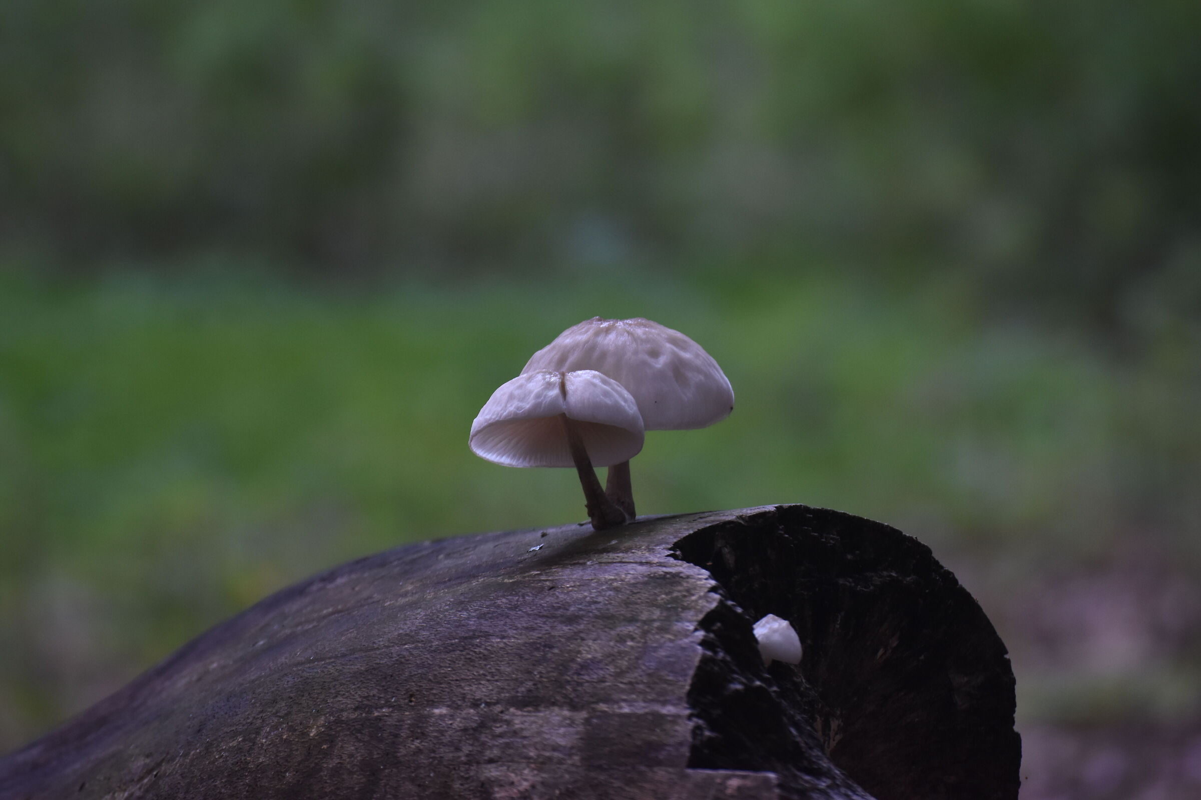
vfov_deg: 5.2
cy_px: 400
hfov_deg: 7.8
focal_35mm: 262
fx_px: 8757
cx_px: 600
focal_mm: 175
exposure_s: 1/80
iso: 800
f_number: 5
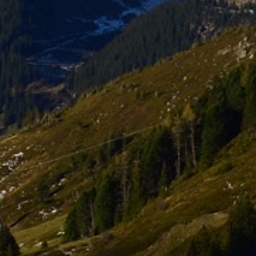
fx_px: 3623
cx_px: -284
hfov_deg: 4.0
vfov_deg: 4.0
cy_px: -158
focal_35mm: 433
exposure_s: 1/320
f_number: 5
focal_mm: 45
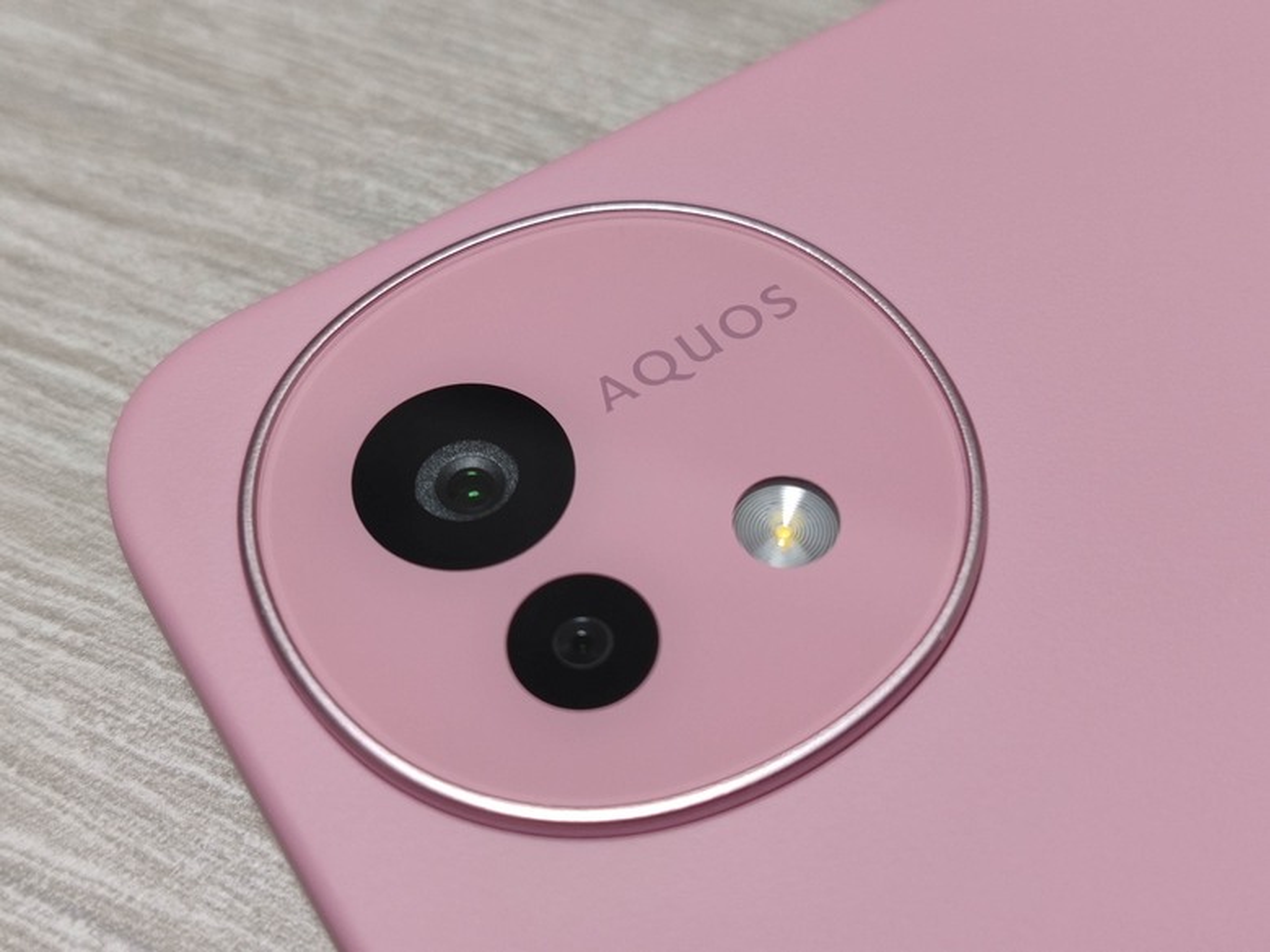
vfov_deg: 35.1
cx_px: 635
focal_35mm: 41
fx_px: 1504
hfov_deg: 45.8
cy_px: 476
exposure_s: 1/60
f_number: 1.75
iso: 703
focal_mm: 4.75
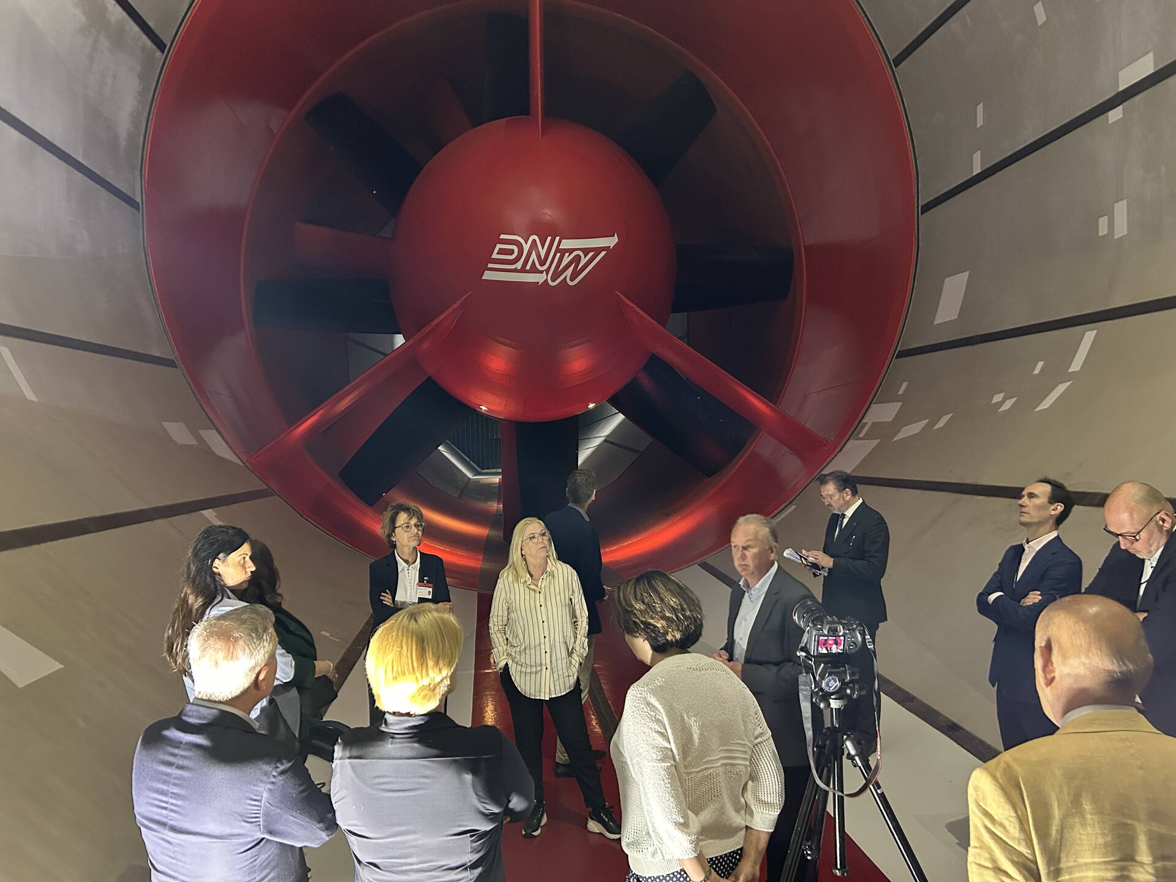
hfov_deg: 67.3
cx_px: 588
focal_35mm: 26
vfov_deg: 53.1
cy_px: 441
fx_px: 883
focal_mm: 5.7
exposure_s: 1/25
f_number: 1.5
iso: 500
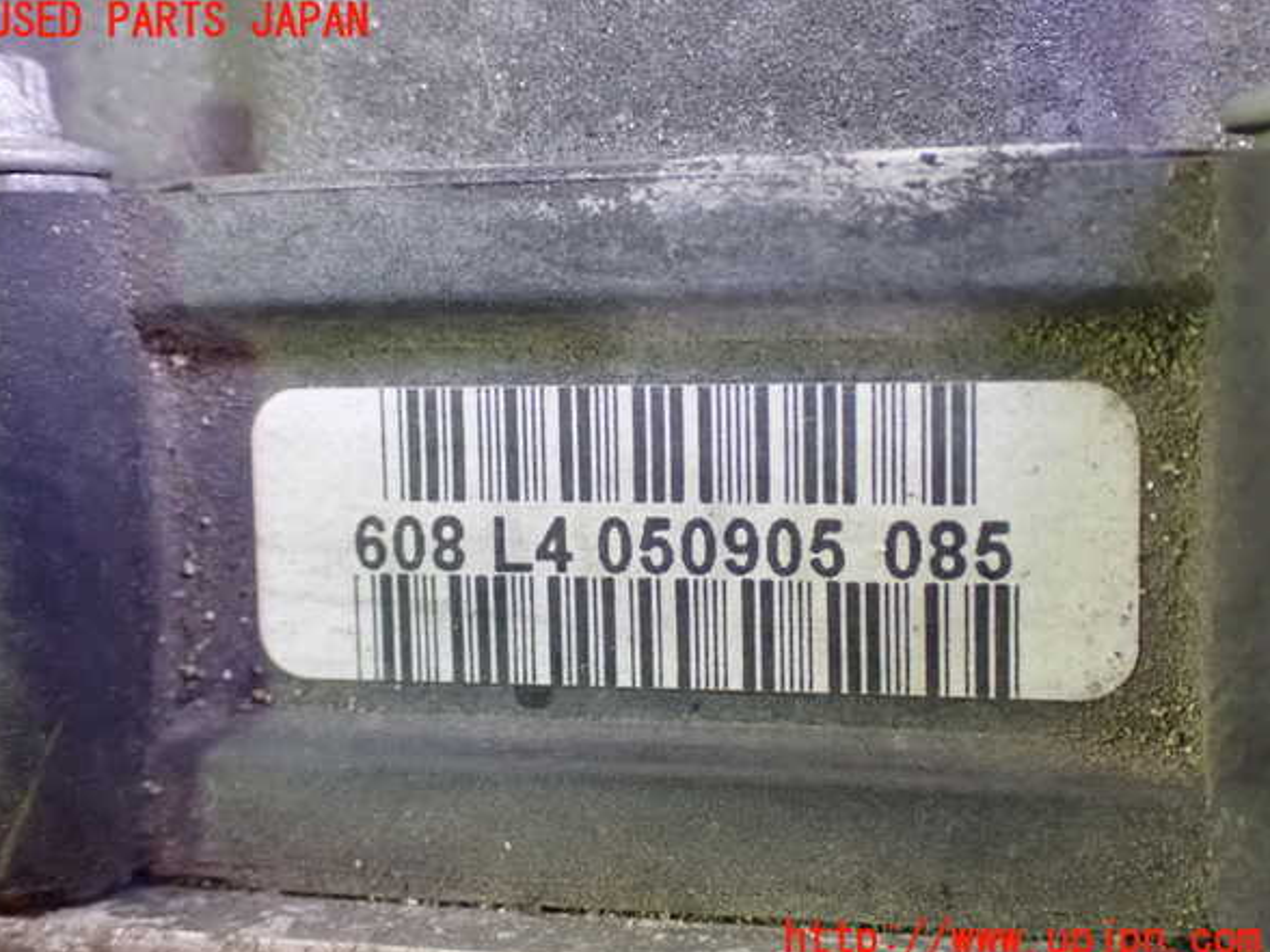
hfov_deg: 39.7
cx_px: 624
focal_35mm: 48
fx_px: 1761
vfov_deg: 30.3
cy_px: 481
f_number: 3.1
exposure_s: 1/40
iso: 1600
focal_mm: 8.4
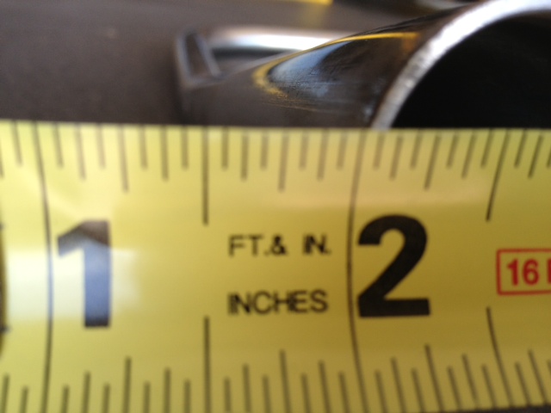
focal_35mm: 35
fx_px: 557
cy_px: 206
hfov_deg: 52.6
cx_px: 276
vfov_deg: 40.7
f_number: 2.4
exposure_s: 1/134
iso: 50
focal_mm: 4.28
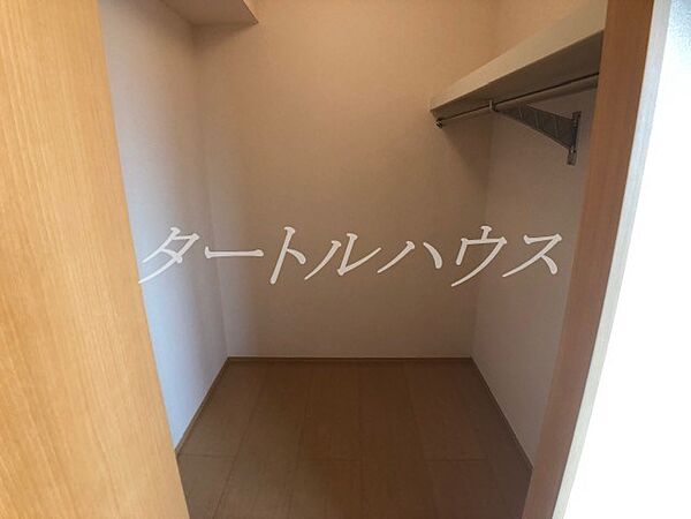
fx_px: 559
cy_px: 260
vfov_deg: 49.7
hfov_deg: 63.4
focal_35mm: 28
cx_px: 346
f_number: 1.8
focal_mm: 4
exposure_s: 1/30
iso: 32
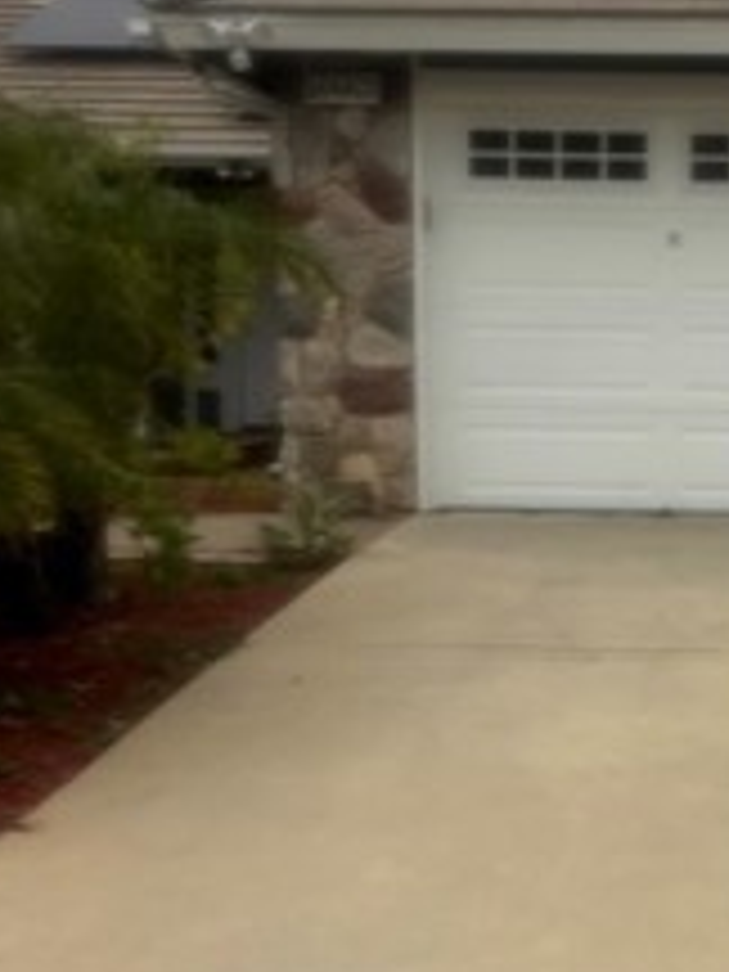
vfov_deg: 25.3
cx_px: 720
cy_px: 603
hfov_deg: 18.7
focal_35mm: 77
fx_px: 2162
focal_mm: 5.96
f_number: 1.6
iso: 50
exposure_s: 1/413
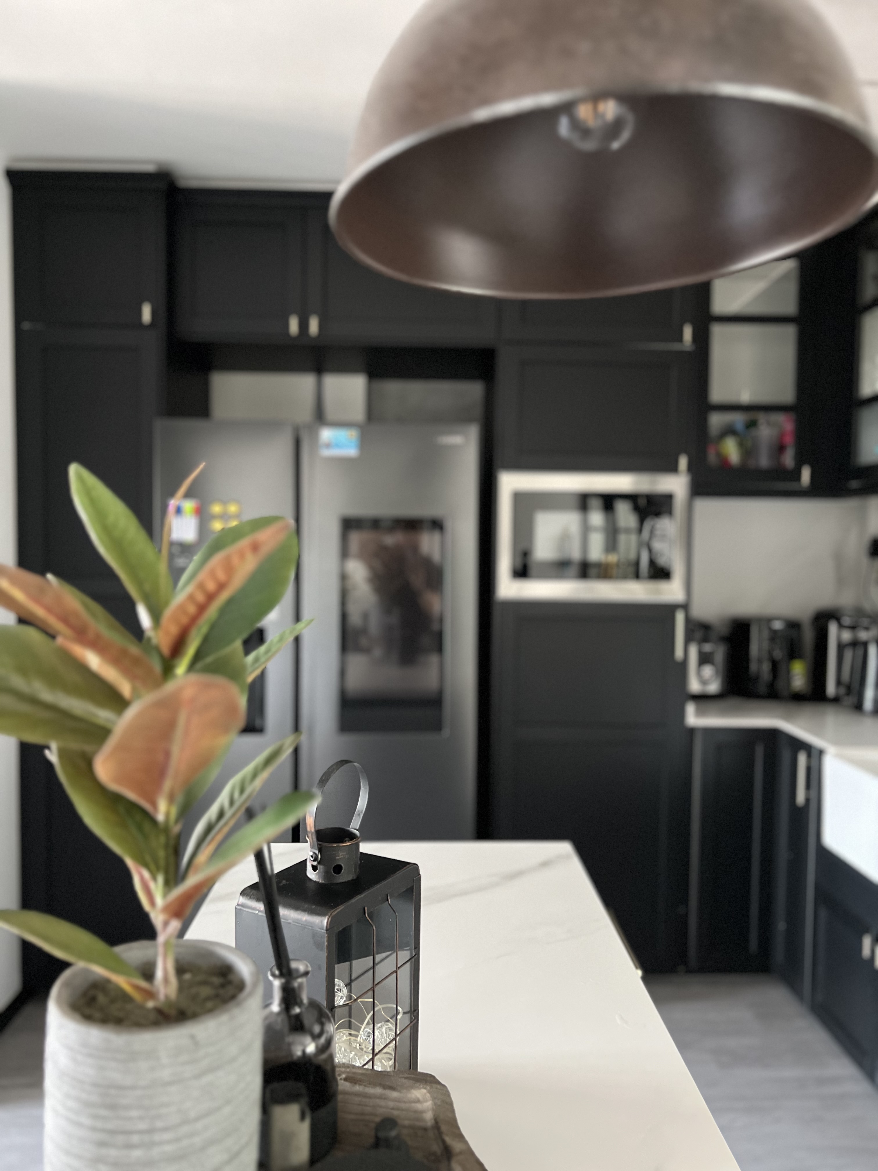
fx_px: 879
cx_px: 439
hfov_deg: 53.1
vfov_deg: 67.3
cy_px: 586
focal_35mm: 26
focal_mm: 5.7
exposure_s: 1/42
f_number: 1.5
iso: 500
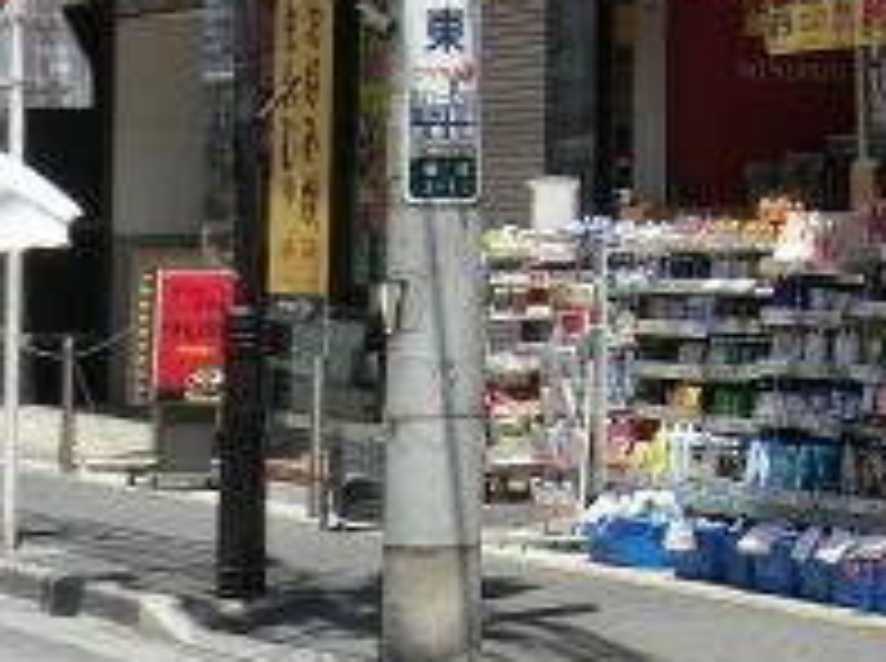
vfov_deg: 9.6
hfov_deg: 12.2
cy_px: 5
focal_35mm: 153
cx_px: 1435
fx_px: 3909
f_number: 4
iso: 80
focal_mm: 8.4
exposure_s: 1/500
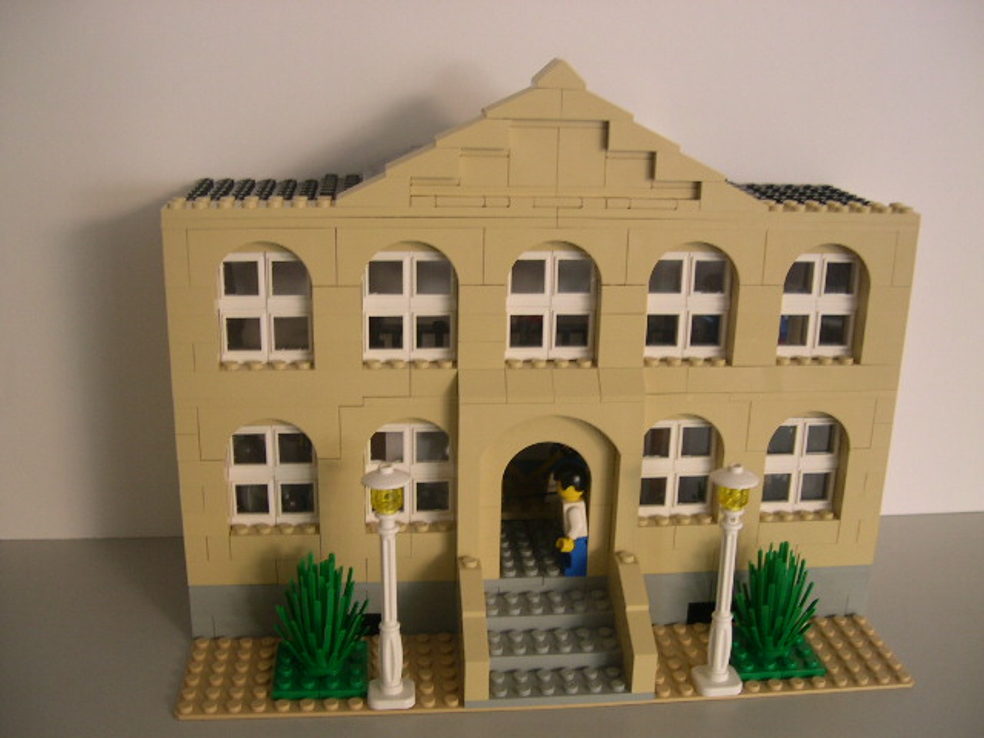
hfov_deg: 49.0
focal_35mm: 38
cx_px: 492
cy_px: 369
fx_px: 1080
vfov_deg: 37.7
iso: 100
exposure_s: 1/6.1
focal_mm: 8
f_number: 2.8
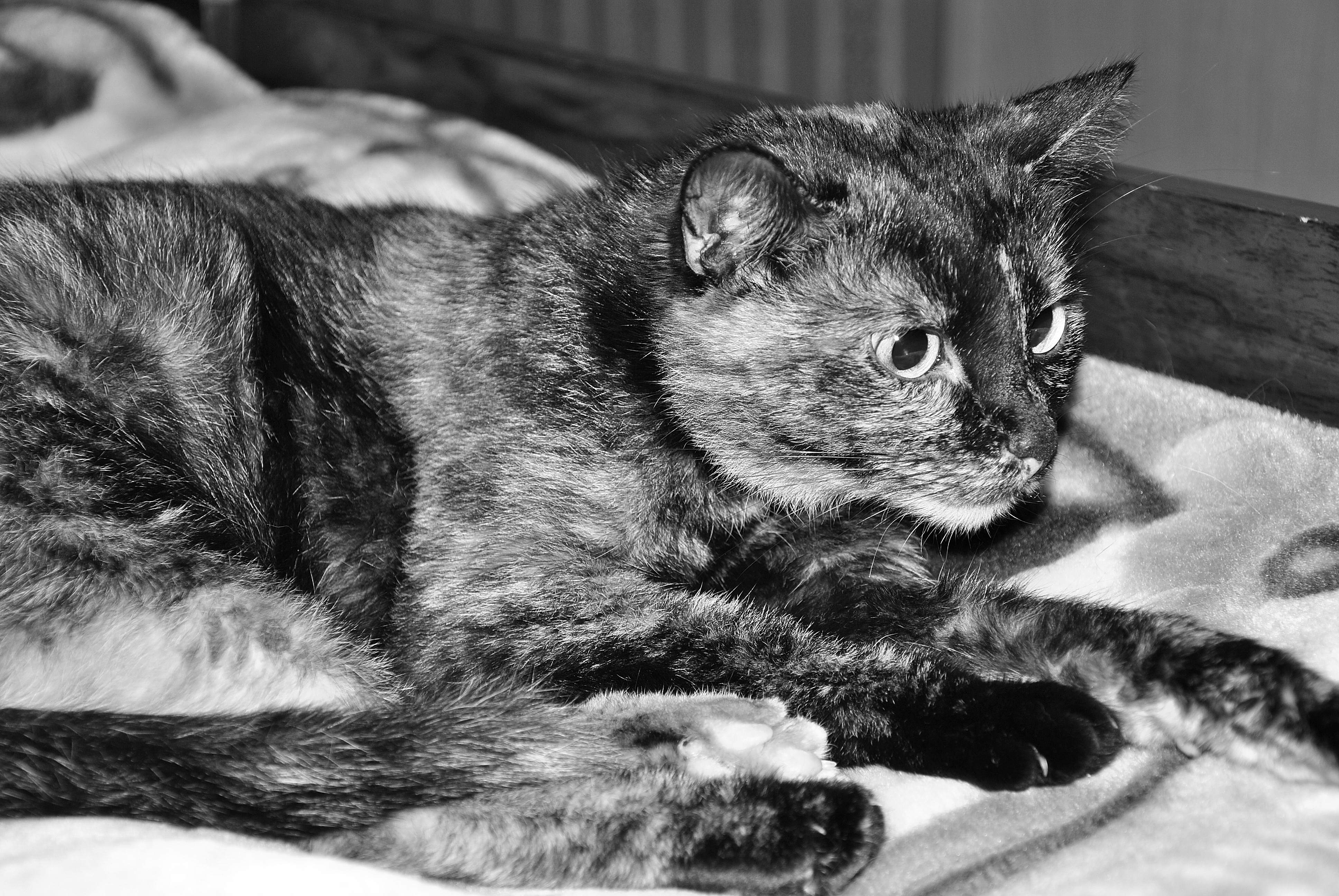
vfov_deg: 17.5
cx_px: 670
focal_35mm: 78
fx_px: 2905
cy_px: 448
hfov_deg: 26.0
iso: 100
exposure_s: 1/100
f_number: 5
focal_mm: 52
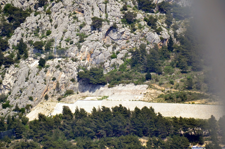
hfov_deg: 4.6
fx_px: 2806
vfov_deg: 3.0
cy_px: 74
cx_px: 112
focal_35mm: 450
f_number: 5.6
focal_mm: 300
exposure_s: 1/3200
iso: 800
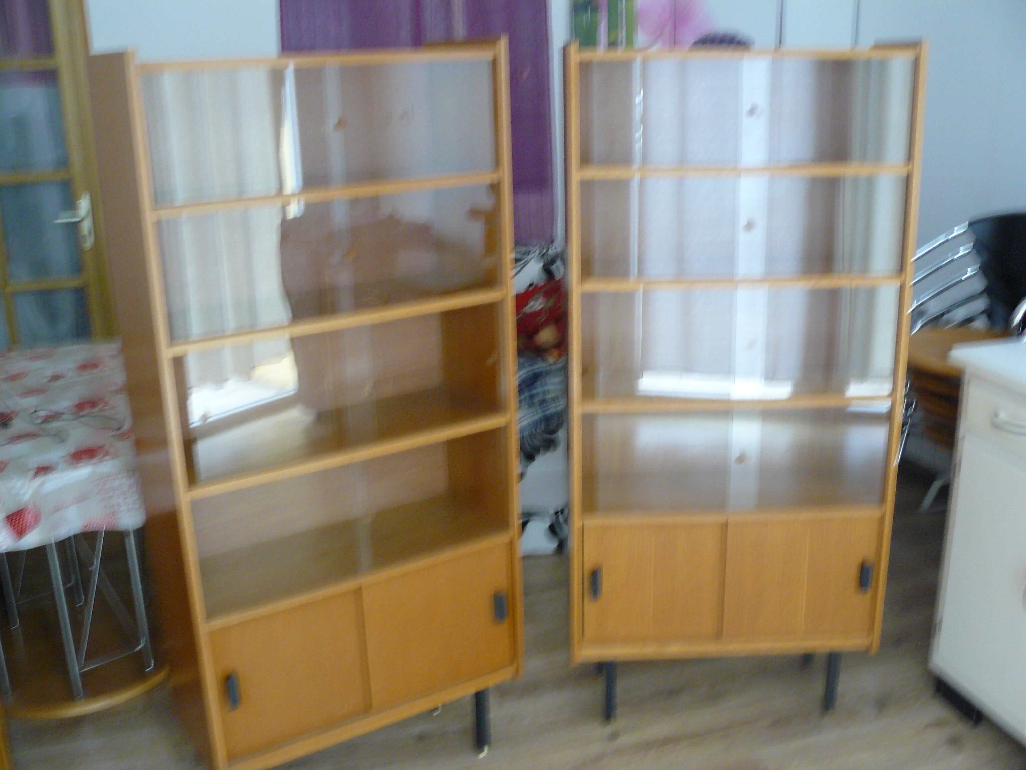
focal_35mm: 36
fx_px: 1067
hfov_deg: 51.4
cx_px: 513
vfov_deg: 39.7
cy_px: 385
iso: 200
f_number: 2.8
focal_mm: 6
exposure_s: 1/6
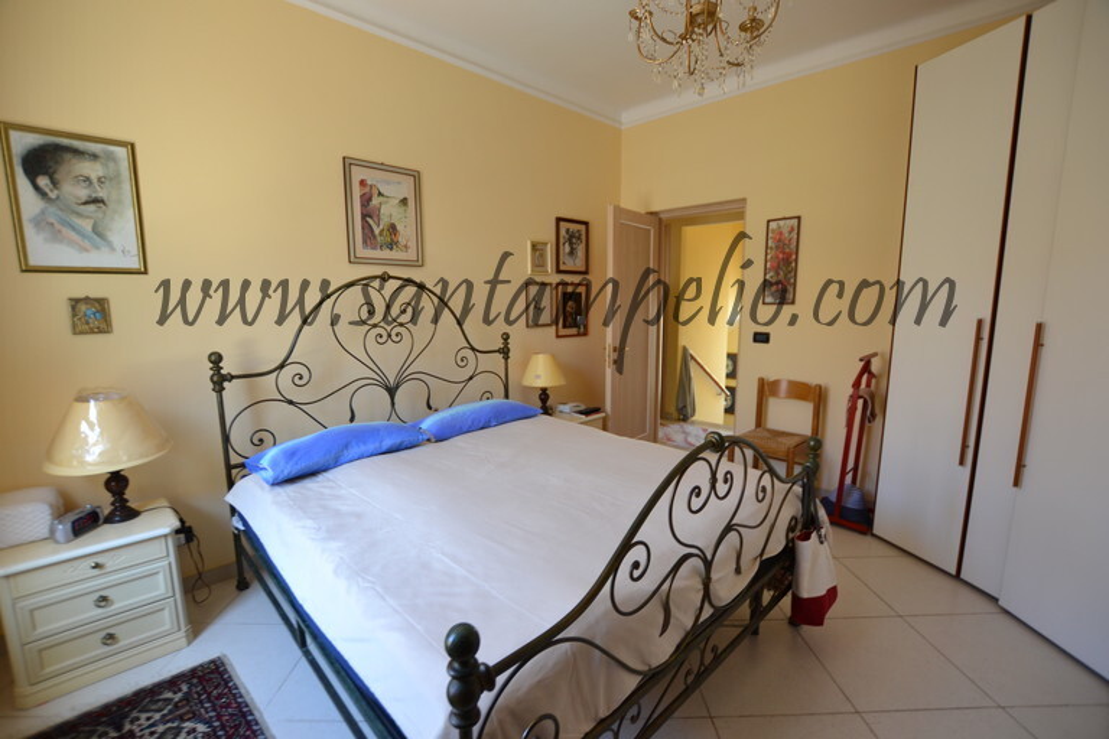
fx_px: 462
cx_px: 554
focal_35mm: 15
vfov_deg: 77.3
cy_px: 370
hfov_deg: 100.4
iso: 450
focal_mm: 10
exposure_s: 1/60
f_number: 3.5
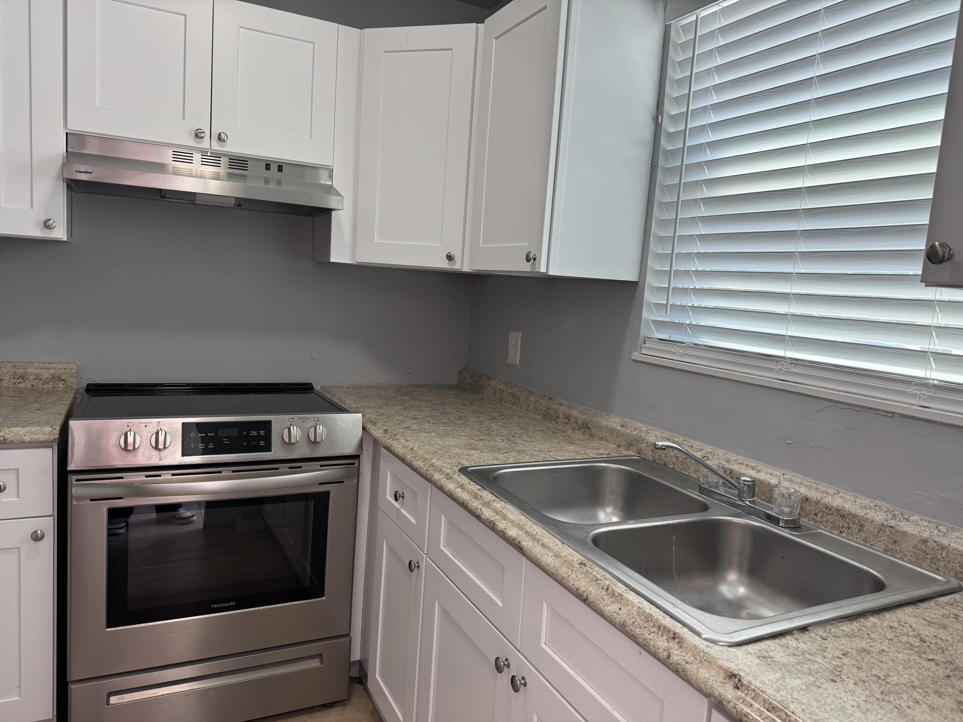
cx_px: 482
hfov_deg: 71.6
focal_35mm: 24
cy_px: 361
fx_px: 668
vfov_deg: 56.8
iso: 64
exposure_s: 1/121
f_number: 1.78
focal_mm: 6.76
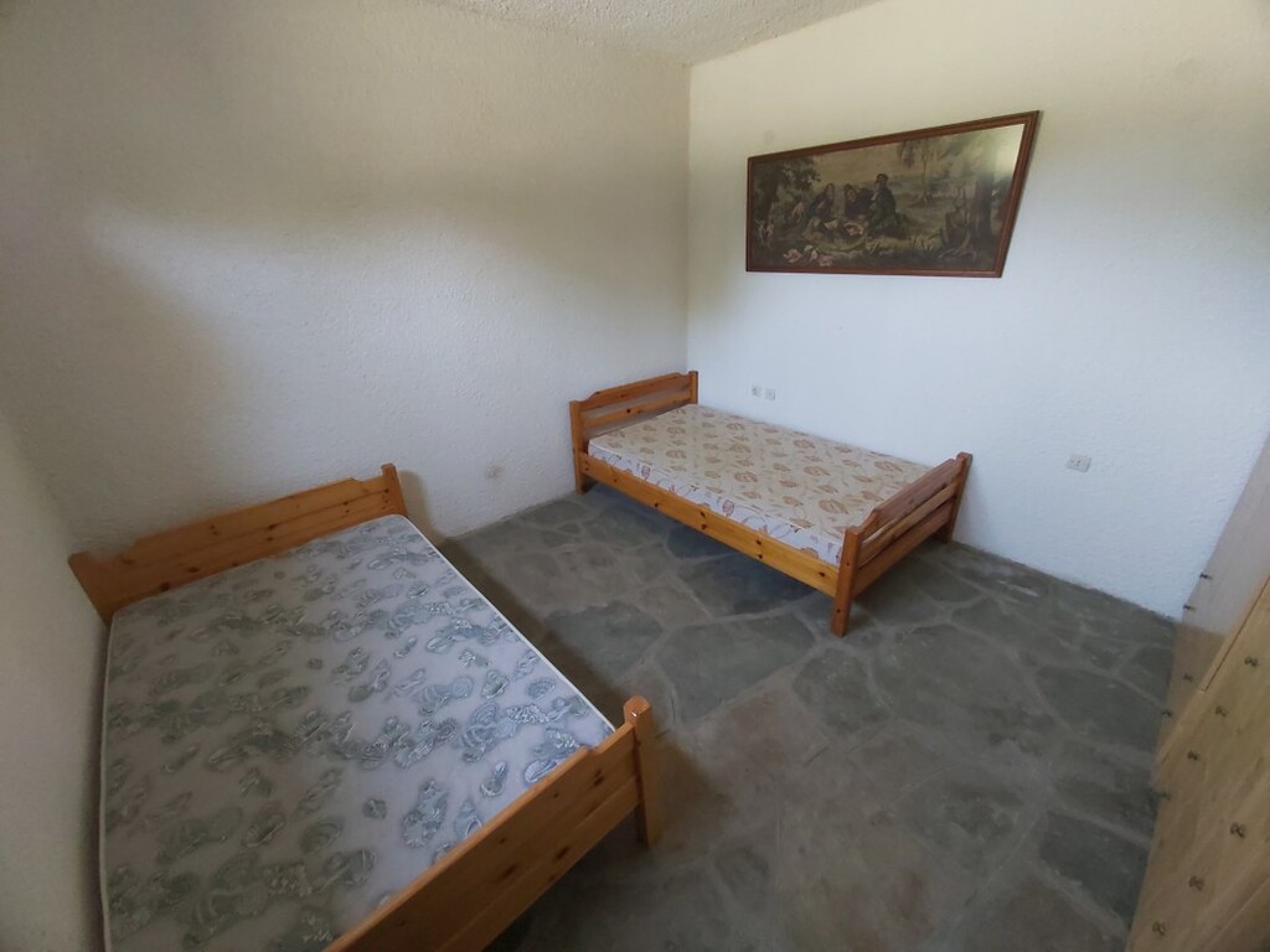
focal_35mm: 12
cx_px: 635
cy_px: 476
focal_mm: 1.42
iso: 160
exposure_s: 1/33
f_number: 2.2
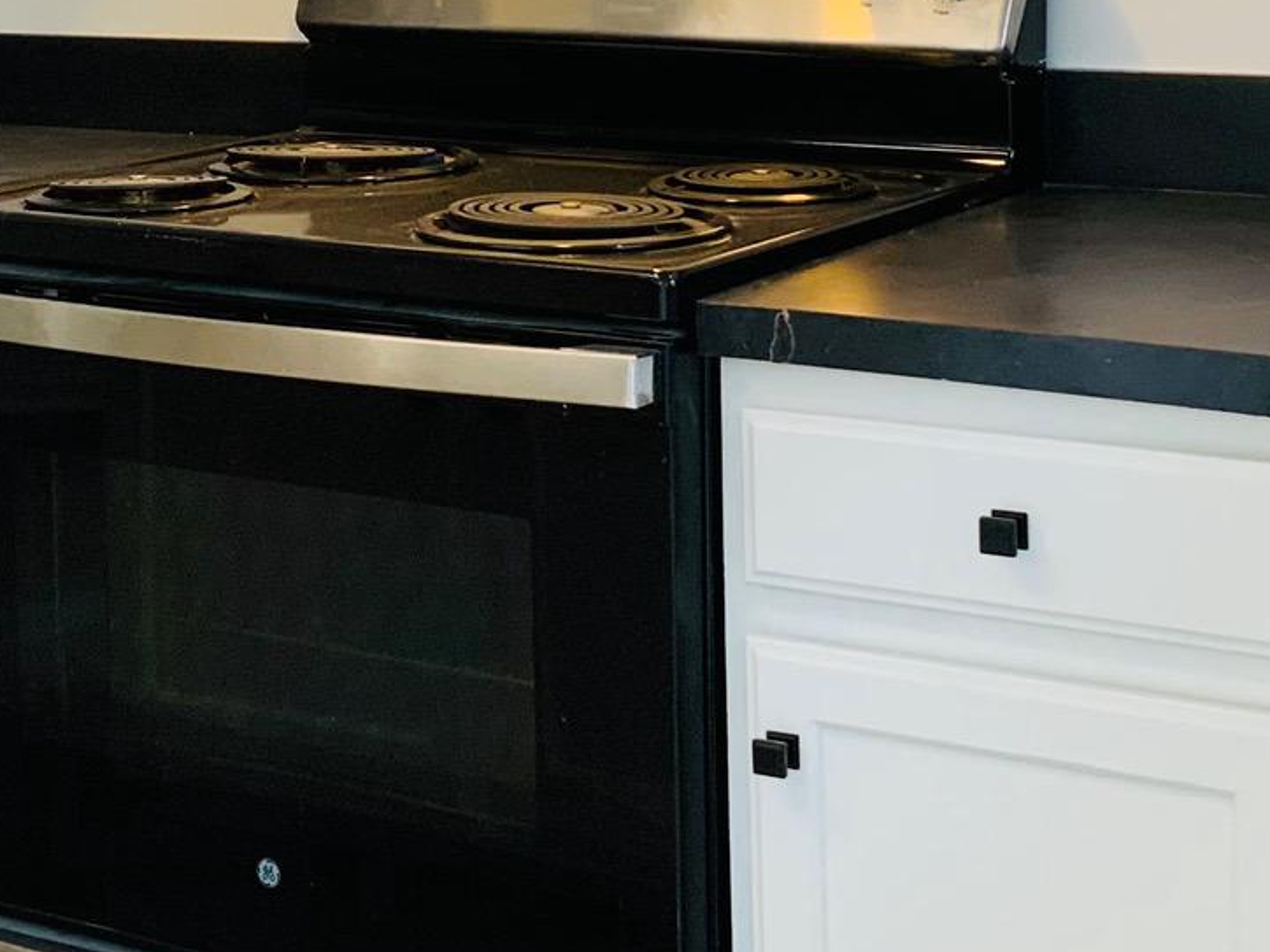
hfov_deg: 23.8
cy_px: 156
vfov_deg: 17.8
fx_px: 3008
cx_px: 479
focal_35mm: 82
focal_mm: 3
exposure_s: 1/60
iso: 50
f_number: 1.8
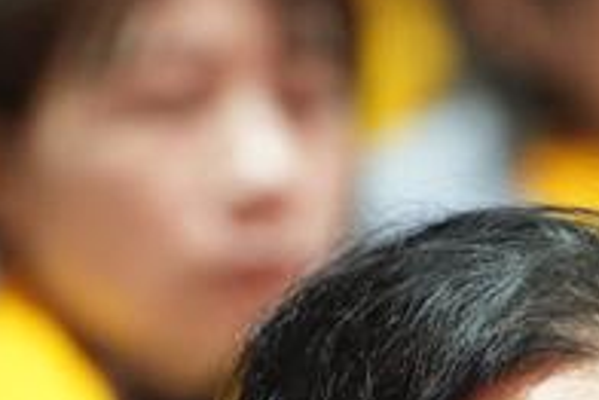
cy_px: 666
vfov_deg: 1.2
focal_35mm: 1102
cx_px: 403
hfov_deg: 1.9
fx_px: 18349
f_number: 2.8
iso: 4000
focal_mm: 180
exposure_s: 1/200
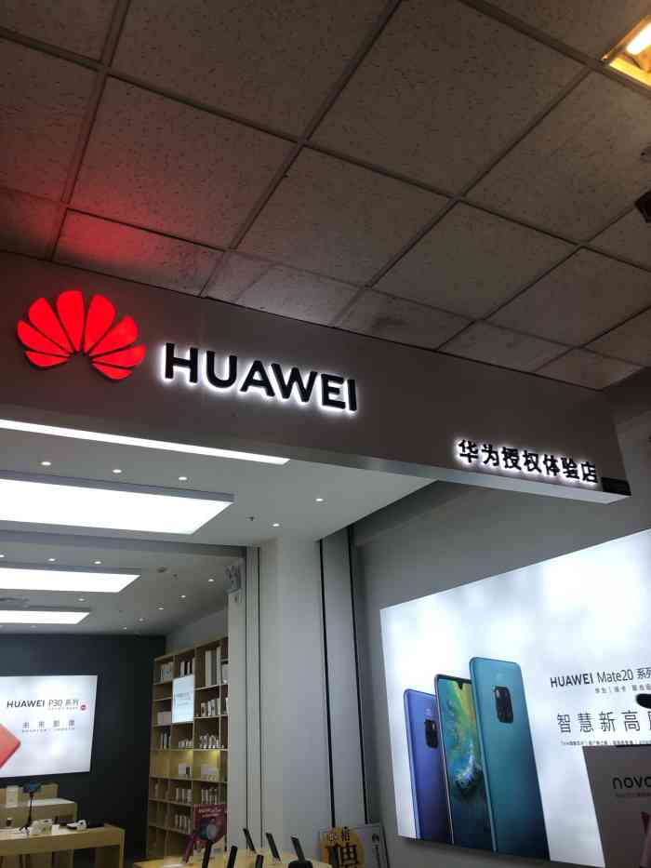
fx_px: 702
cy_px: 434
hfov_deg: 49.8
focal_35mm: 28
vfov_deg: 63.4
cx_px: 326
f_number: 1.8
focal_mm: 3.99
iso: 20
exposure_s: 1/115
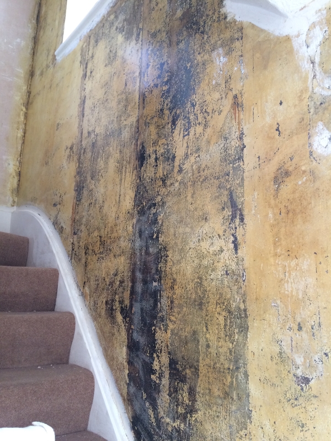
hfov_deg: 48.2
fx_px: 370
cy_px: 220
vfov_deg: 61.7
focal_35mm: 29
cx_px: 166
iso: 100
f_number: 2.2
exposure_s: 1/30
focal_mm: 4.15
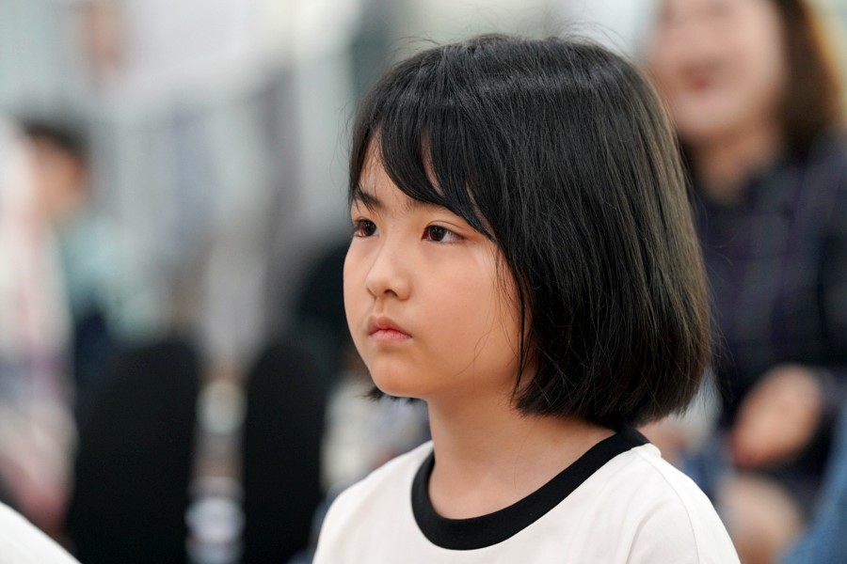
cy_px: 282
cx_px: 424
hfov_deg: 10.3
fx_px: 4705
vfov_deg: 6.9
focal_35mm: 200
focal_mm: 200
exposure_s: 1/250
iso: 3200
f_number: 4
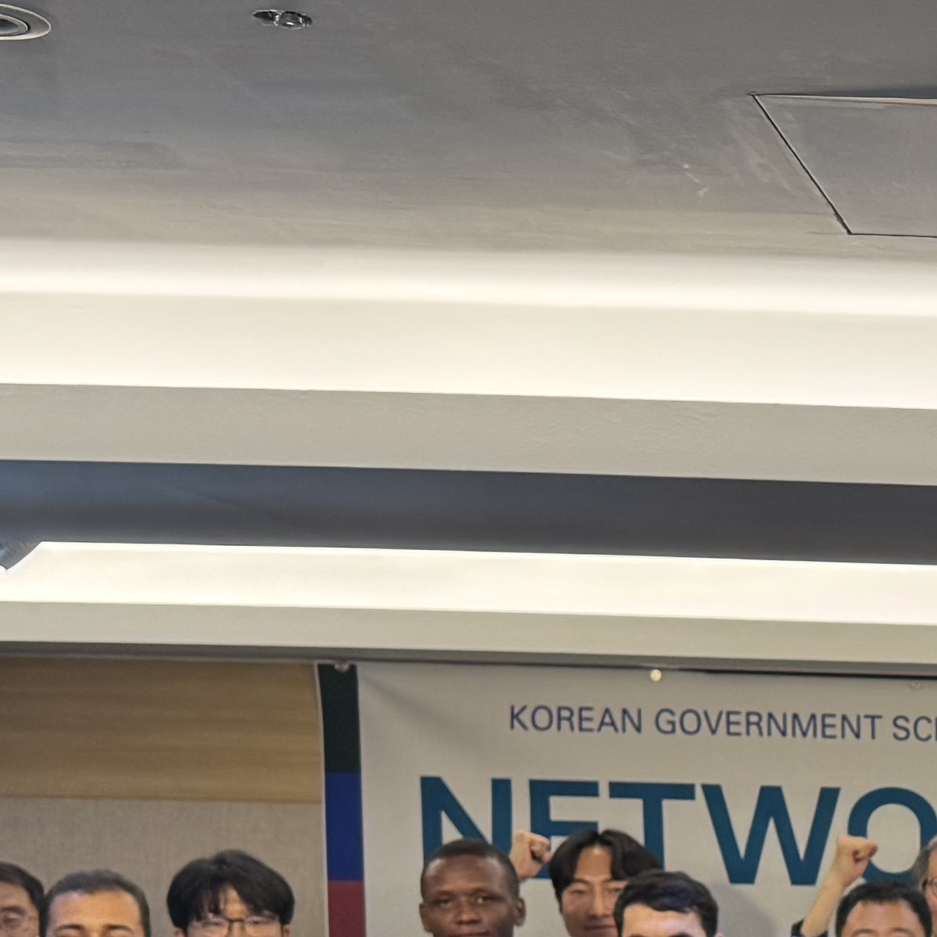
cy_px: 1177
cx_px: 1428
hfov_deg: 16.4
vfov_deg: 17.2
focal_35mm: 96
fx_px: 2940
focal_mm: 6.76
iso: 125
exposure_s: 1/120
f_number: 1.78
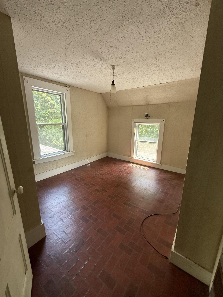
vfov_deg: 102.1
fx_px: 120
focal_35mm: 14
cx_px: 112
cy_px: 148
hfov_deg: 85.7
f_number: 2.2
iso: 160
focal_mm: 2.22
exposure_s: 1/99
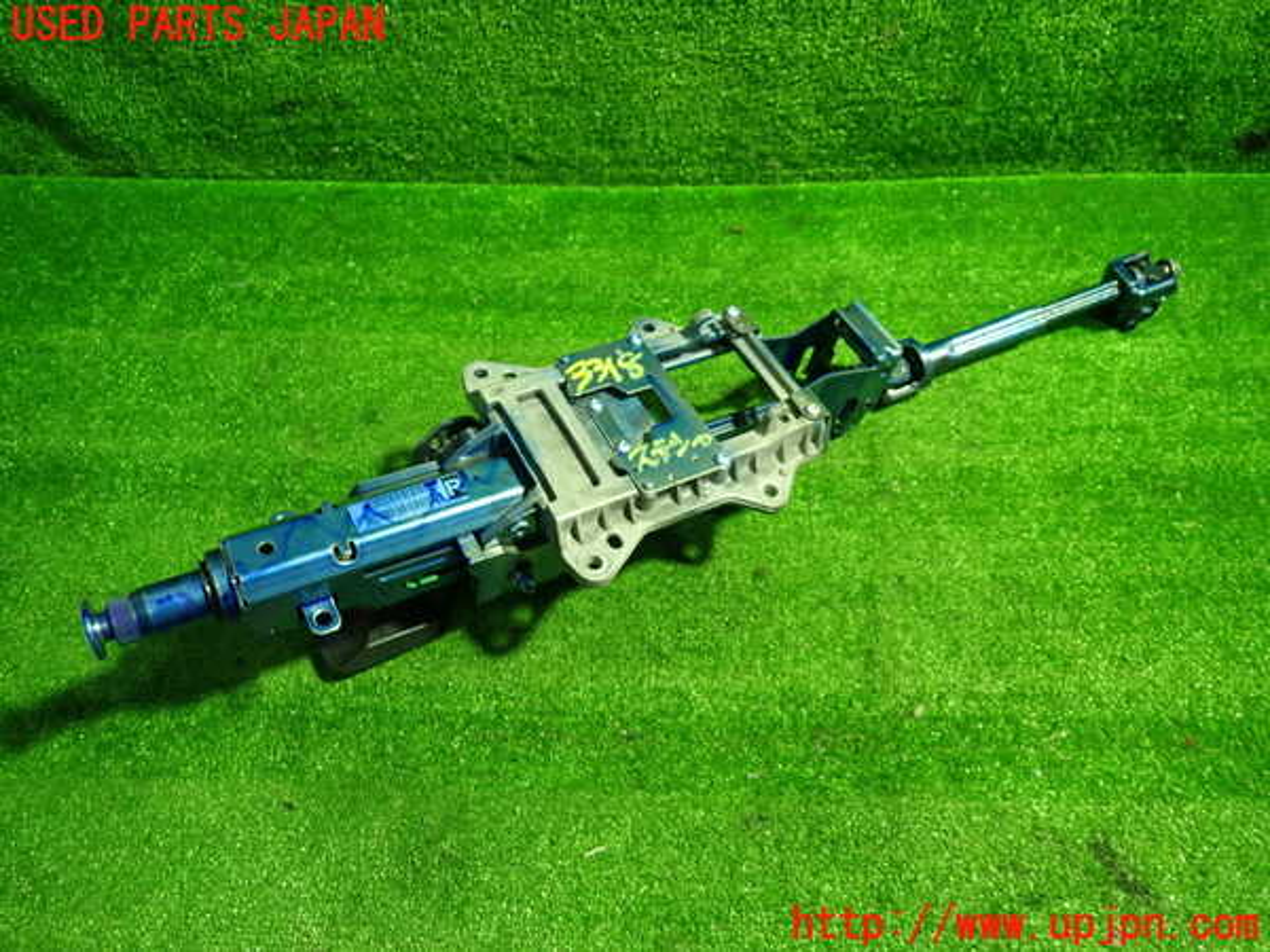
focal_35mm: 25
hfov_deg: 69.4
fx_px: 917
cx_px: 635
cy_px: 476
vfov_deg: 54.9
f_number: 2
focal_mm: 4.5
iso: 320
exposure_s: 1/30
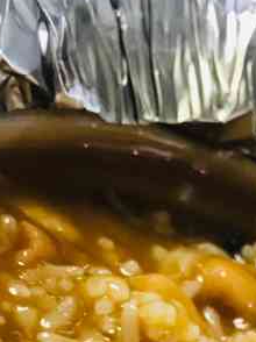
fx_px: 879
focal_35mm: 89
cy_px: 459
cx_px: 258
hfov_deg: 16.2
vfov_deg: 20.0
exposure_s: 1/17
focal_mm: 3.99
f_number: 1.8
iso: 40
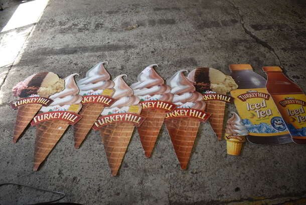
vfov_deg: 43.7
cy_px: 102
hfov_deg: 61.9
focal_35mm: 30
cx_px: 153
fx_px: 255
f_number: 3.5
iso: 500
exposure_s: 1/250
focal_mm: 20
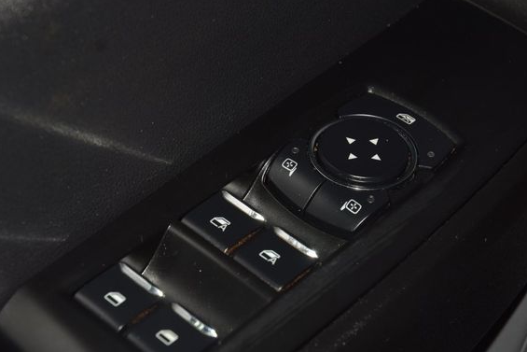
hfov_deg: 17.2
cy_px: 195
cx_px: 233
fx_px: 1742
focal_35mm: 119
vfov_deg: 11.5
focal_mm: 70
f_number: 8
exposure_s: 1/125
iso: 100
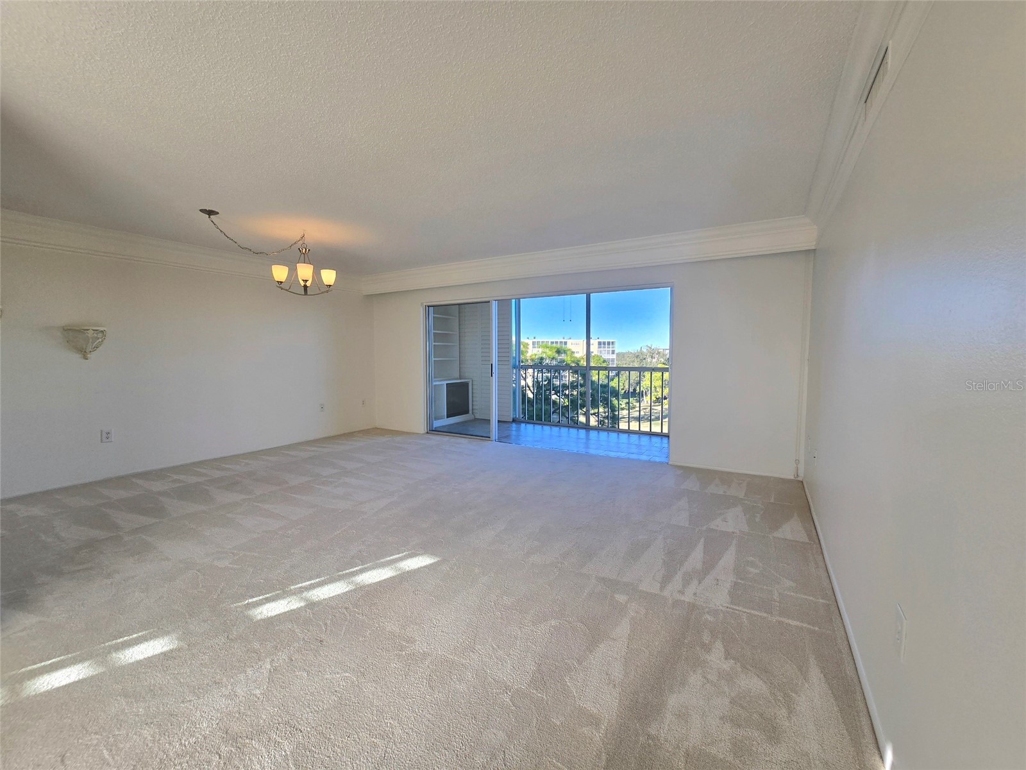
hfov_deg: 106.2
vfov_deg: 89.9
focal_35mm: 13
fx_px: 385
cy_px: 385
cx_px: 513
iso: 50
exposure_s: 1/227
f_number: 2.2
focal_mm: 2.2
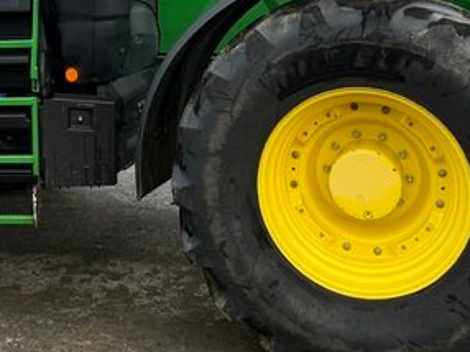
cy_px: -1
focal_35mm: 63
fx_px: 855
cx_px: 161
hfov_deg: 30.5
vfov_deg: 22.4
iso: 80
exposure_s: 1/440
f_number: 1.78
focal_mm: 6.76
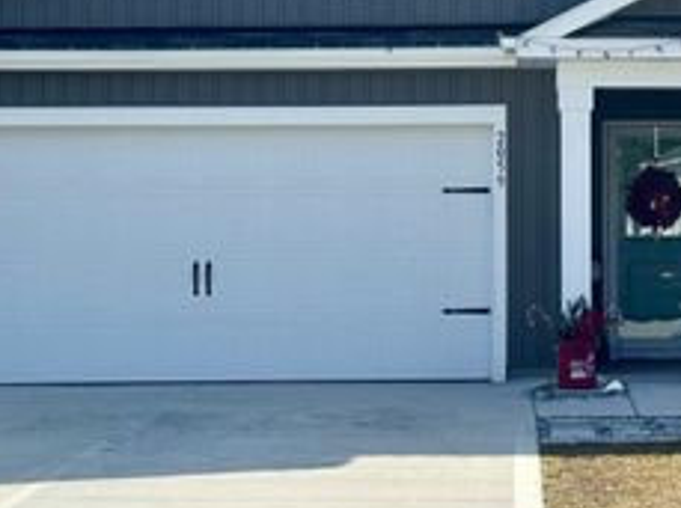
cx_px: 494
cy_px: 108
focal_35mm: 105
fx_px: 2062
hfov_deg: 18.7
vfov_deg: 14.0
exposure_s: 1/5848
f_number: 1.78
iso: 64
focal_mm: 6.76
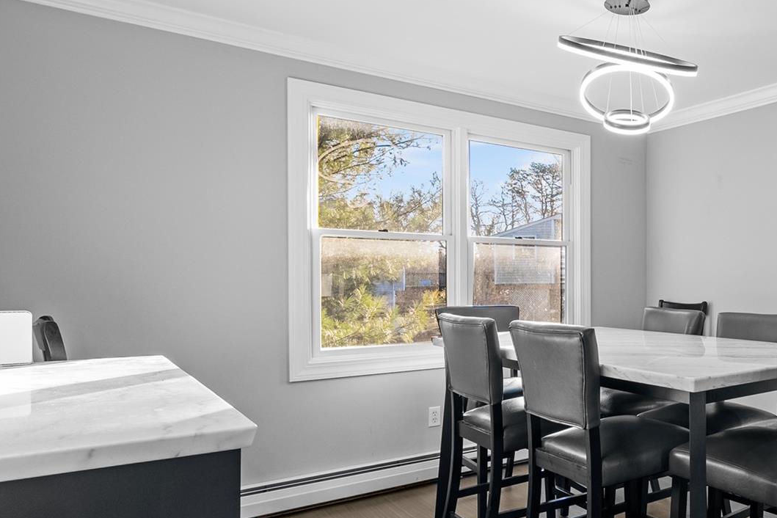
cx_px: 700
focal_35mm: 29
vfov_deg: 44.9
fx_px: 626
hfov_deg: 55.2
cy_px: 284
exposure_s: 1/6
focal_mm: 15
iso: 400
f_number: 8
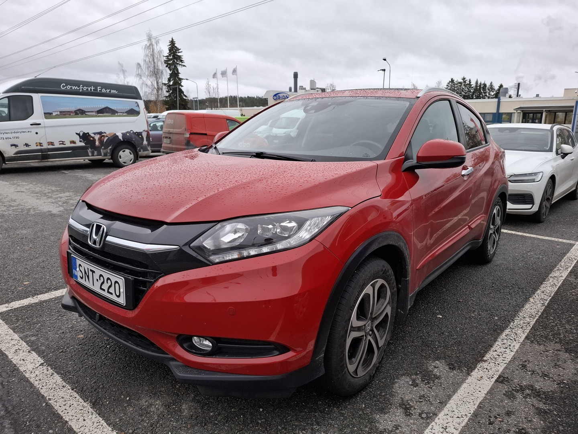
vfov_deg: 58.9
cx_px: 289
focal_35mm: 23
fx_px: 384
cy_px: 217
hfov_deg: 73.9
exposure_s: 1/100
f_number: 1.8
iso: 50
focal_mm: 5.54
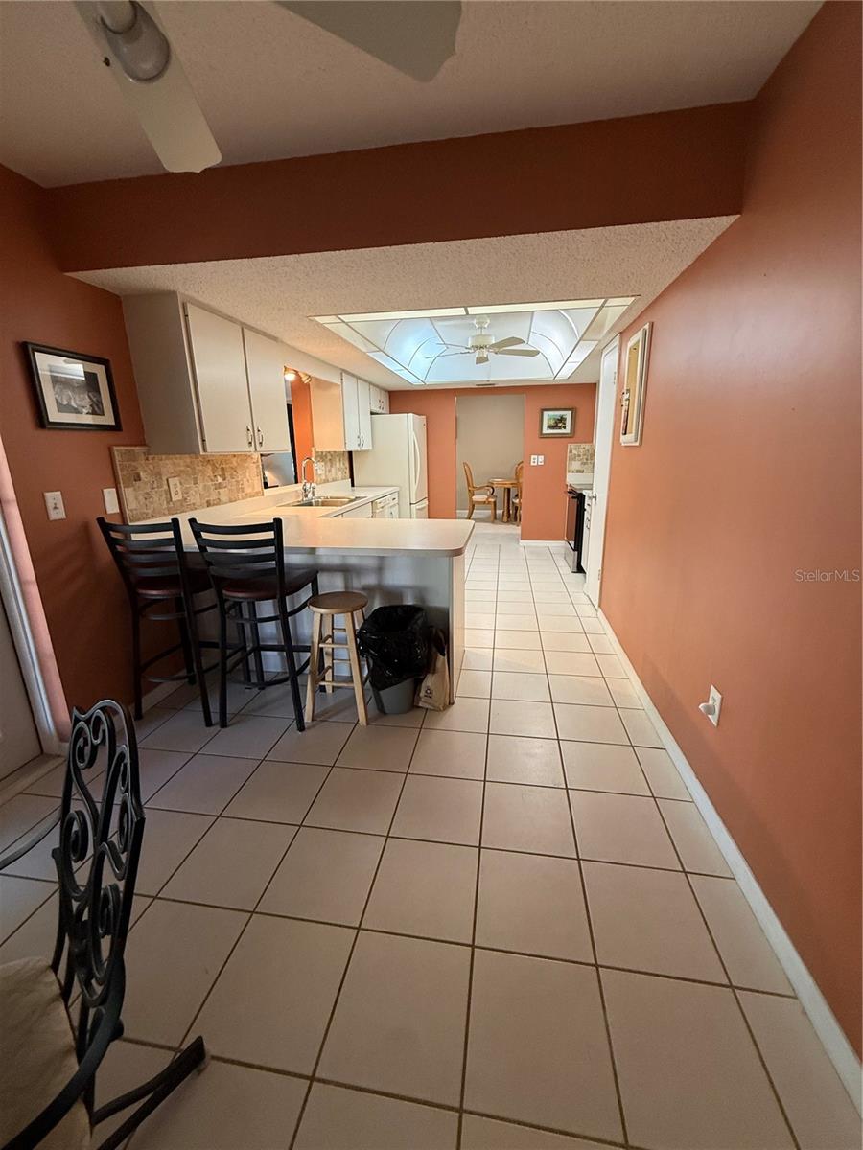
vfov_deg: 102.1
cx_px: 432
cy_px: 575
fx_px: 465
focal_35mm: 14
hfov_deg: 85.7
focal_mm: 2.22
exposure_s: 1/60
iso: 200
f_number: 2.2
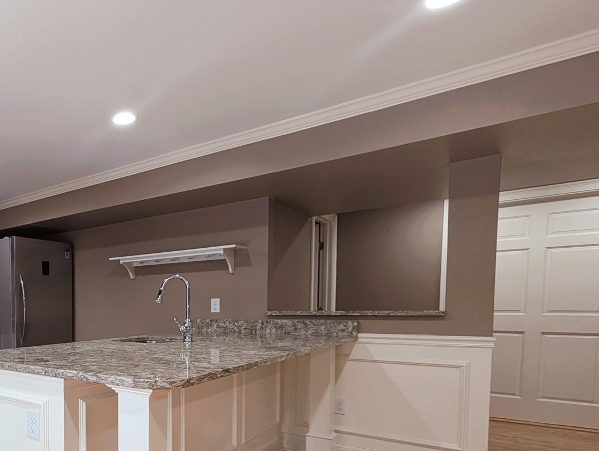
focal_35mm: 23
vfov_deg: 56.5
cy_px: 329
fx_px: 399
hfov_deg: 59.3
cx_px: 30
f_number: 1.7
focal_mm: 2.02
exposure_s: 1/30
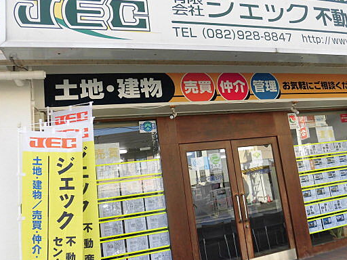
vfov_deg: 46.8
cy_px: 137
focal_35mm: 30
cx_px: 212
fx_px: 301
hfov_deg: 59.4
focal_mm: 4.3
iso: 100
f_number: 3.1
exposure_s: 1/250
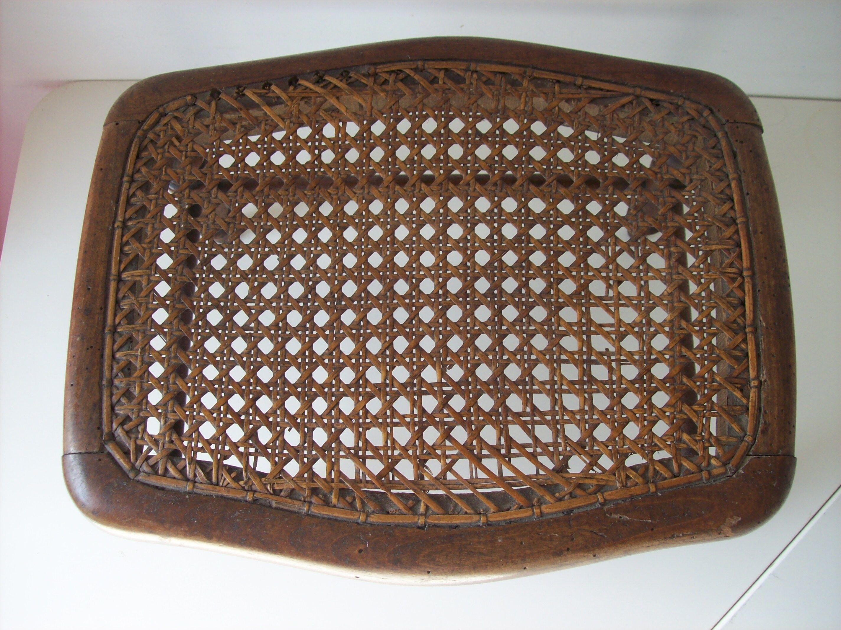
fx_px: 874
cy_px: 315
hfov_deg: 51.4
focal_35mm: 36
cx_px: 420
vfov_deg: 39.6
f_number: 2.7
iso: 80
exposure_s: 1/117
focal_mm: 6
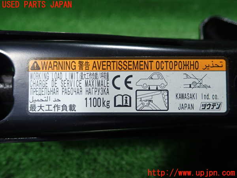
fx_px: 205
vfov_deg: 46.8
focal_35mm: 30
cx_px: 118
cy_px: 89
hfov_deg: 60.0
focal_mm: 5.5
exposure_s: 1/125
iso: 320
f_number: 2.3
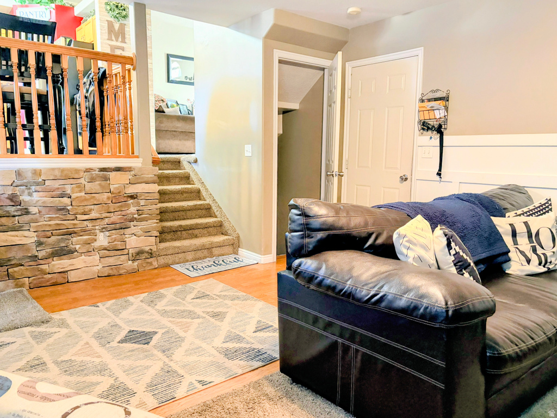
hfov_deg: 67.3
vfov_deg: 53.1
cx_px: 278
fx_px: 418
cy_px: 209
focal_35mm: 26
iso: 640
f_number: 1.6
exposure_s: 1/30
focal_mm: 5.96
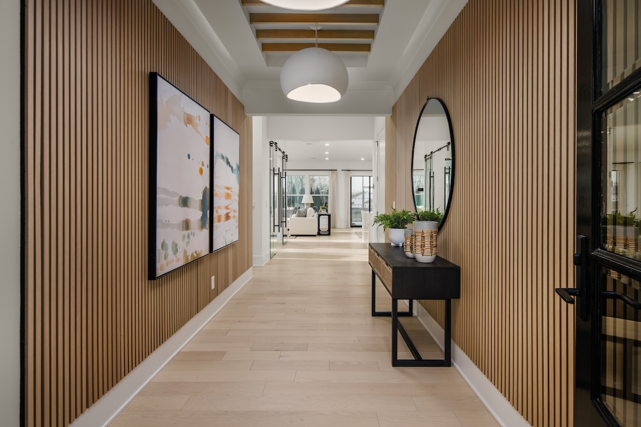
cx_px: 320
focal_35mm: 19
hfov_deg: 86.9
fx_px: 338
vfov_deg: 64.6
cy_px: 214
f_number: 9
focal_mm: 19
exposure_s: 1/200
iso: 200
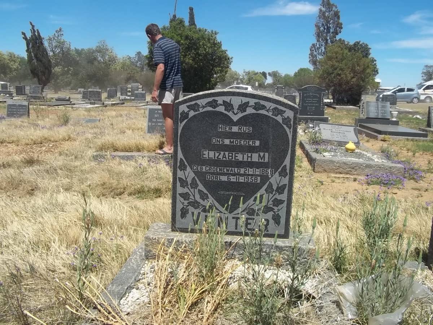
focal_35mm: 32
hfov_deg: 56.8
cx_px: 216
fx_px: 400
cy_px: 162
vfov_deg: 44.2
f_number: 5.5
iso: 80
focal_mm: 5.7
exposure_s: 1/500
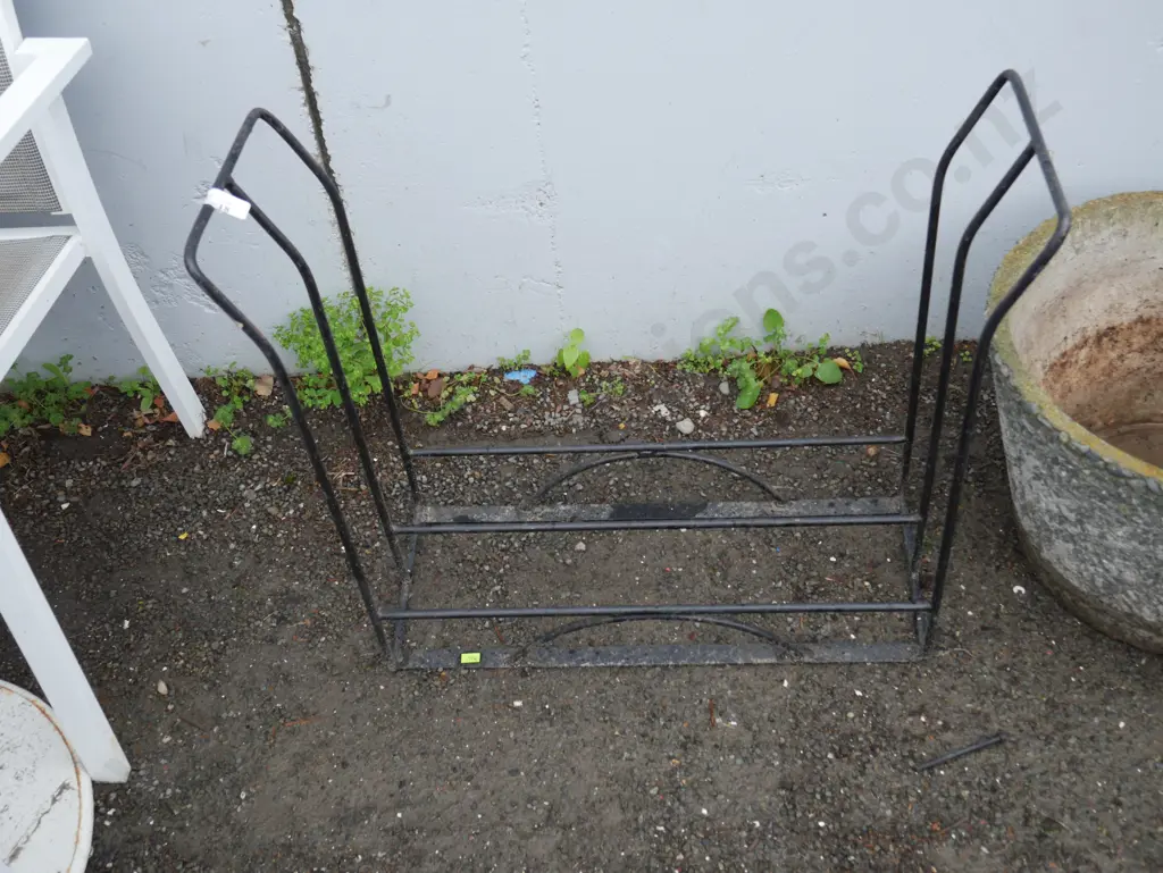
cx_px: 582
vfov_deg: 36.0
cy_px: 436
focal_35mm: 40
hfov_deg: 46.8
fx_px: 1345
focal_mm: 20
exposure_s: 1/80
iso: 200
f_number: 4.5
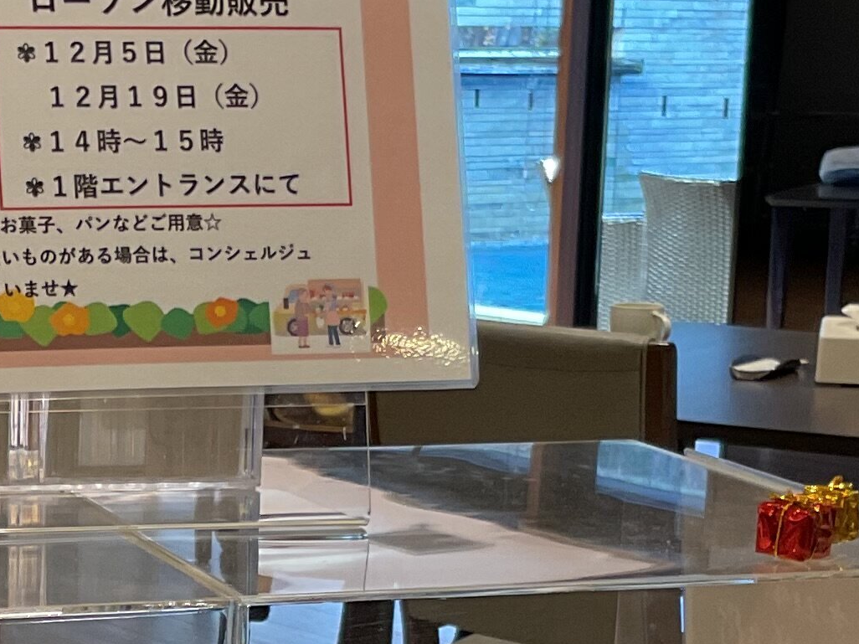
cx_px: 152
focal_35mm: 114
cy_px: 632
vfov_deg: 12.8
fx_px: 2828
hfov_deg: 17.1
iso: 50
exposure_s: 1/50
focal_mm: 3
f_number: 1.8
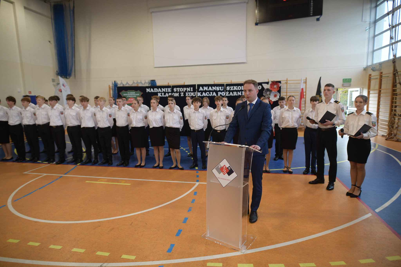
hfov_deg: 84.0
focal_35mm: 20
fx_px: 223
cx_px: 200
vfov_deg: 61.9
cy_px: 134
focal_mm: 20
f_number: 2
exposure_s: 1/160
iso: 500
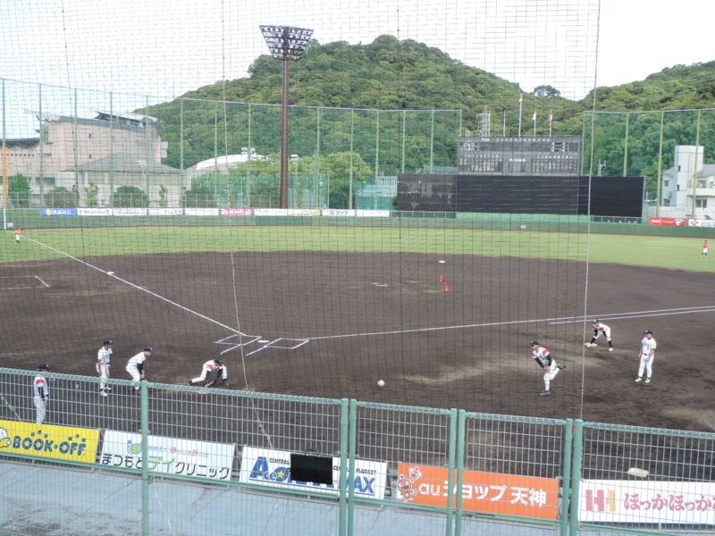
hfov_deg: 46.8
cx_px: 358
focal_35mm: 40
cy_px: 268
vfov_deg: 36.0
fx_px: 826
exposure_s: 1/160
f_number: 3.3
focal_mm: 7.1
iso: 80
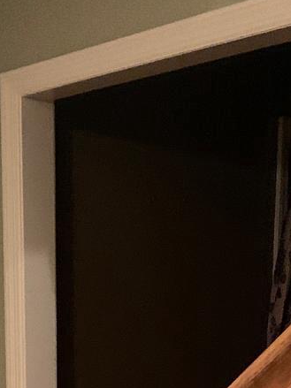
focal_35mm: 91
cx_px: -43
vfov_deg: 19.3
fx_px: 1020
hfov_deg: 15.7
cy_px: 547
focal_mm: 4.25
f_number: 1.8
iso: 800
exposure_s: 1/30
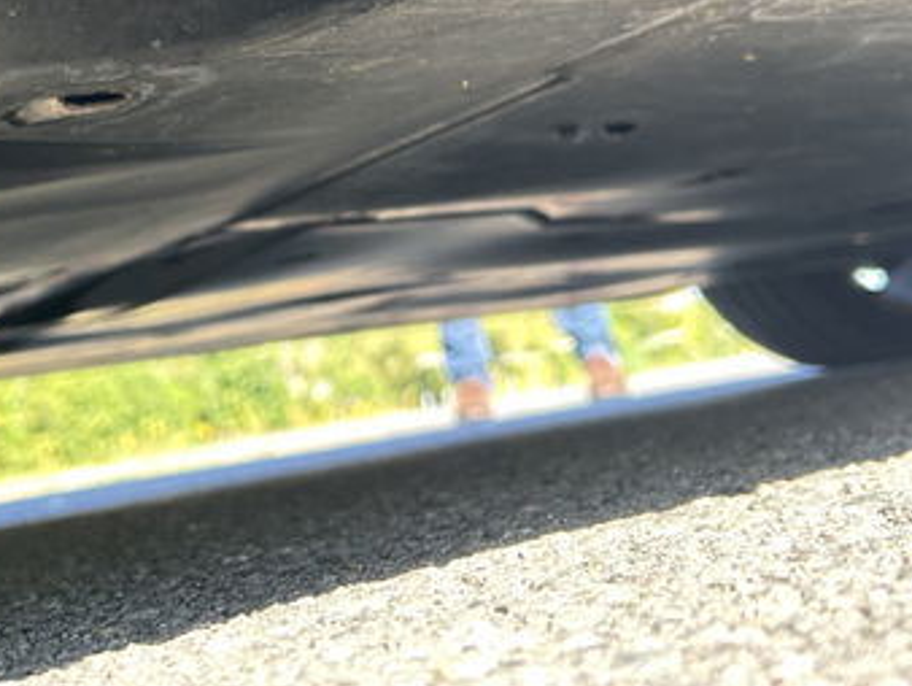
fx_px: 1556
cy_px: 16
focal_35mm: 59
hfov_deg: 32.4
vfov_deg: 23.9
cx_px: 308
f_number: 1.5
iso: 64
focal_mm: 5.7
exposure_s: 1/132
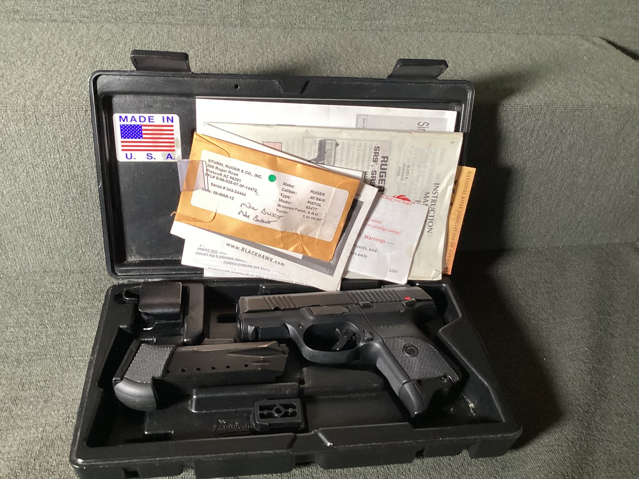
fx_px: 572
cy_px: 240
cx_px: 320
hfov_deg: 58.3
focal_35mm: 31
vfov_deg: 45.4
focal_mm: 3.3
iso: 160
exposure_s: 1/50
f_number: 2.4
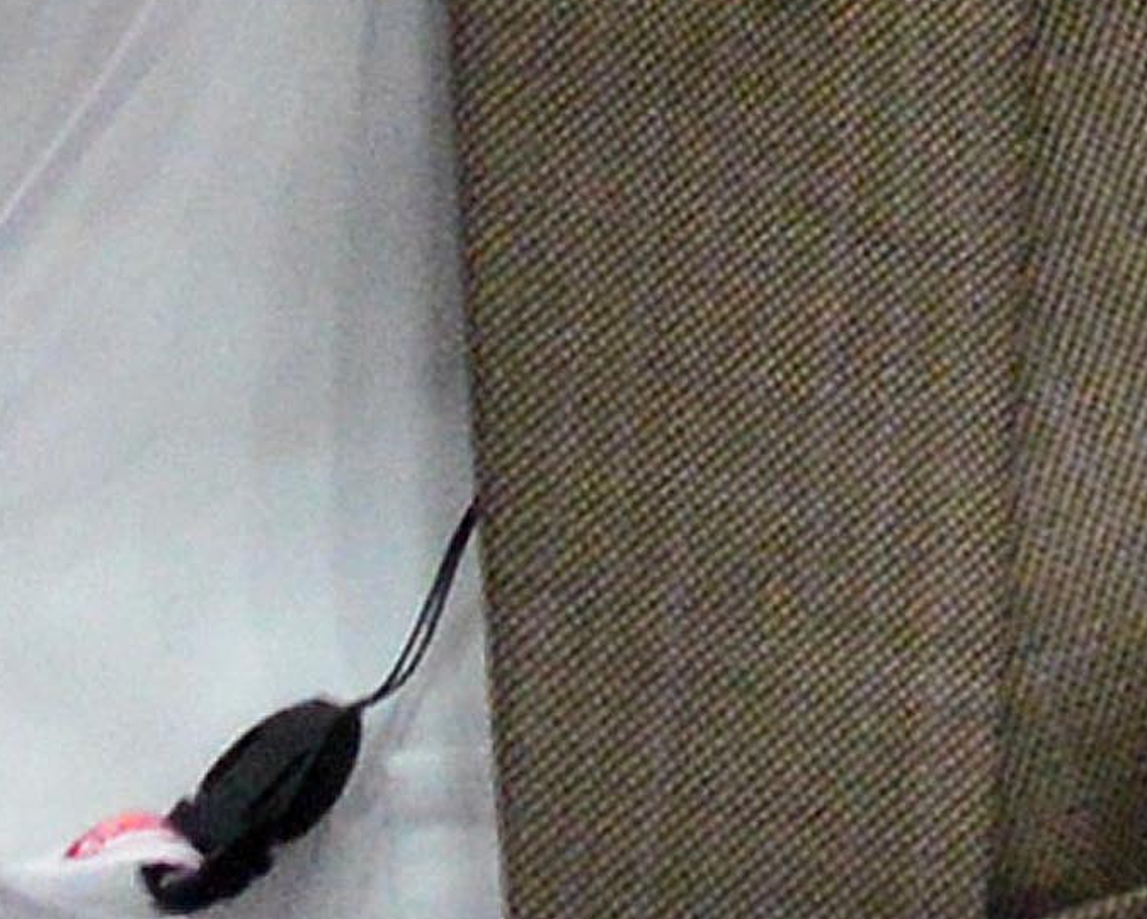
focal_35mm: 1675
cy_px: -1043
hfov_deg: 1.2
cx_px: 1001
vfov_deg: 0.9
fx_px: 56894
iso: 4000
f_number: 9
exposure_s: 1/125
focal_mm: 200
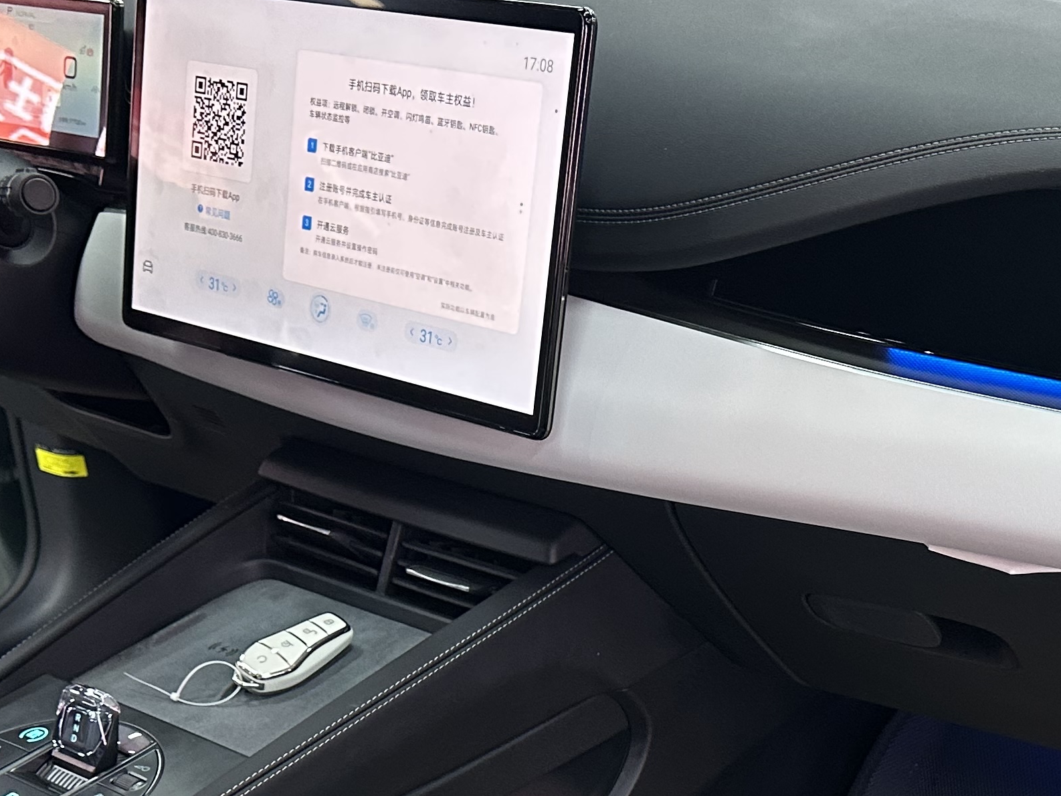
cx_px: 678
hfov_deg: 31.5
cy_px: 793
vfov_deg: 23.1
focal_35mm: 61
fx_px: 1870
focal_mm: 6.86
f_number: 1.78
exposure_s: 1/53
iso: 400
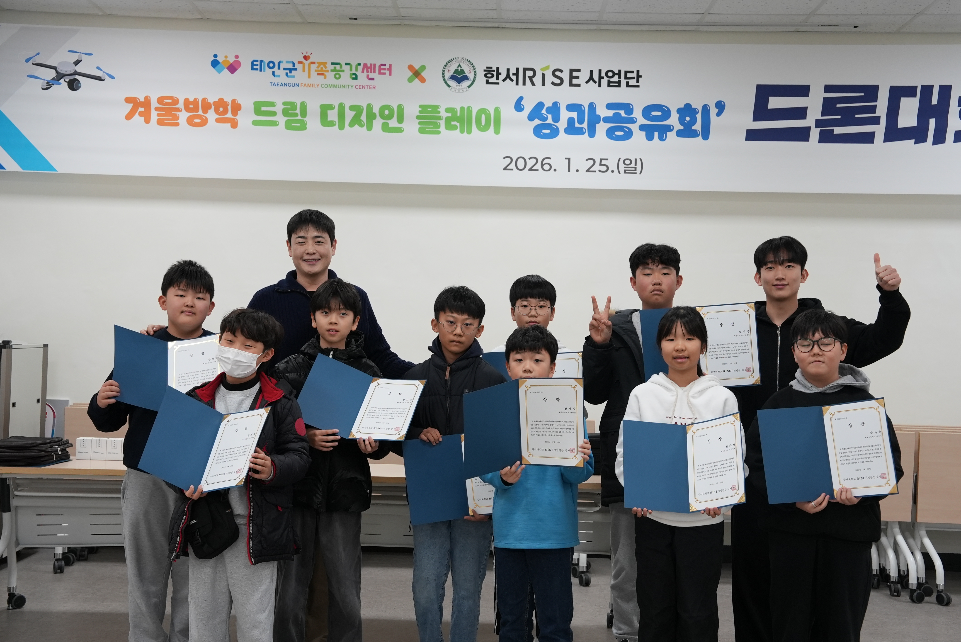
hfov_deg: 41.9
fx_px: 1255
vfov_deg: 28.7
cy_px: 321
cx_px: 480
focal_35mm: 47
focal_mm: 47
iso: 2500
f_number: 6.3
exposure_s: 1/200
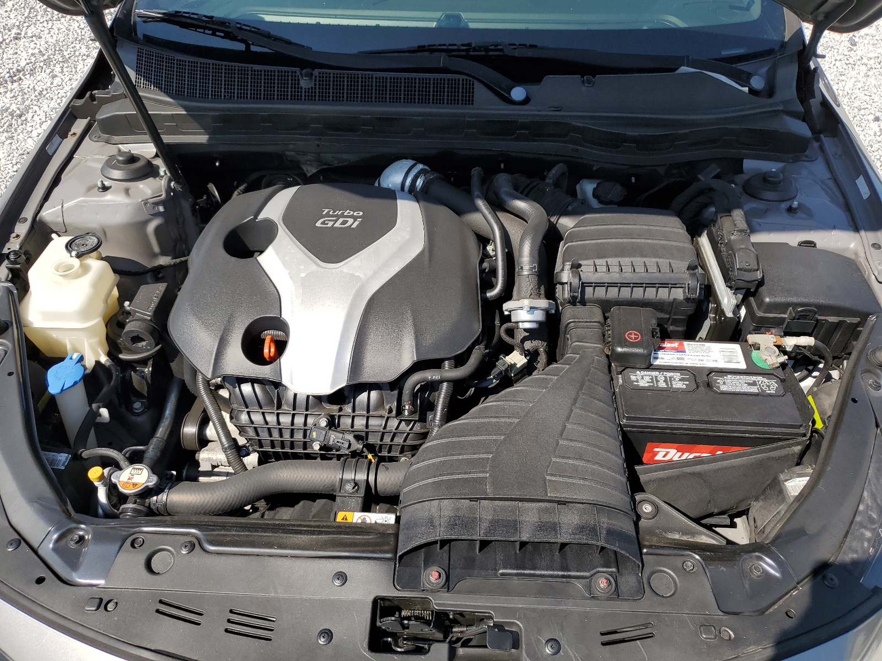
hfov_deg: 67.3
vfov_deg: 53.1
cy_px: 330
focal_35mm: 26
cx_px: 441
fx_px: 662
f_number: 1.5
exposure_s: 1/2500
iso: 50
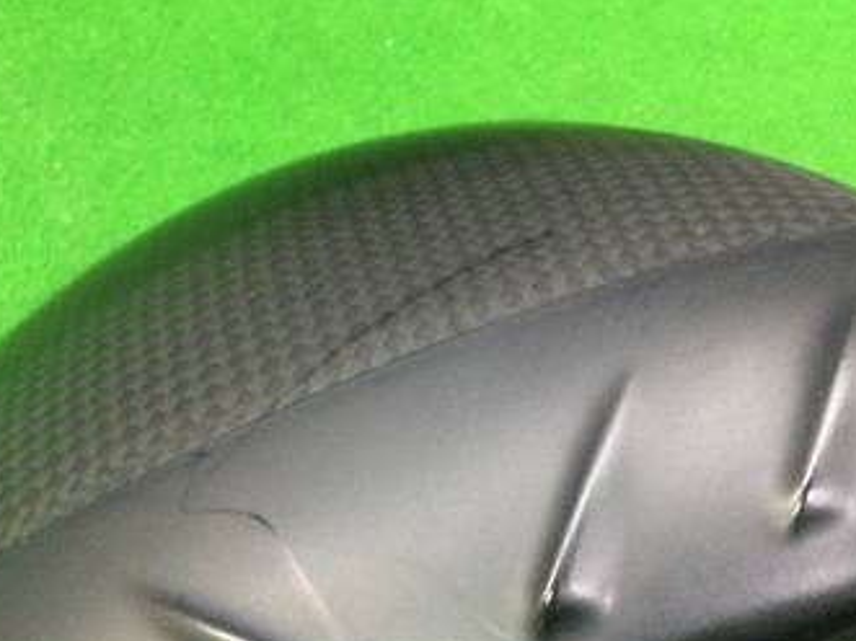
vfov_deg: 24.0
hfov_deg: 32.1
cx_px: 334
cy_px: 512
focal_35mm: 60
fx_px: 1483
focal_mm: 3.3
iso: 200
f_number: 2.4
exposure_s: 1/17
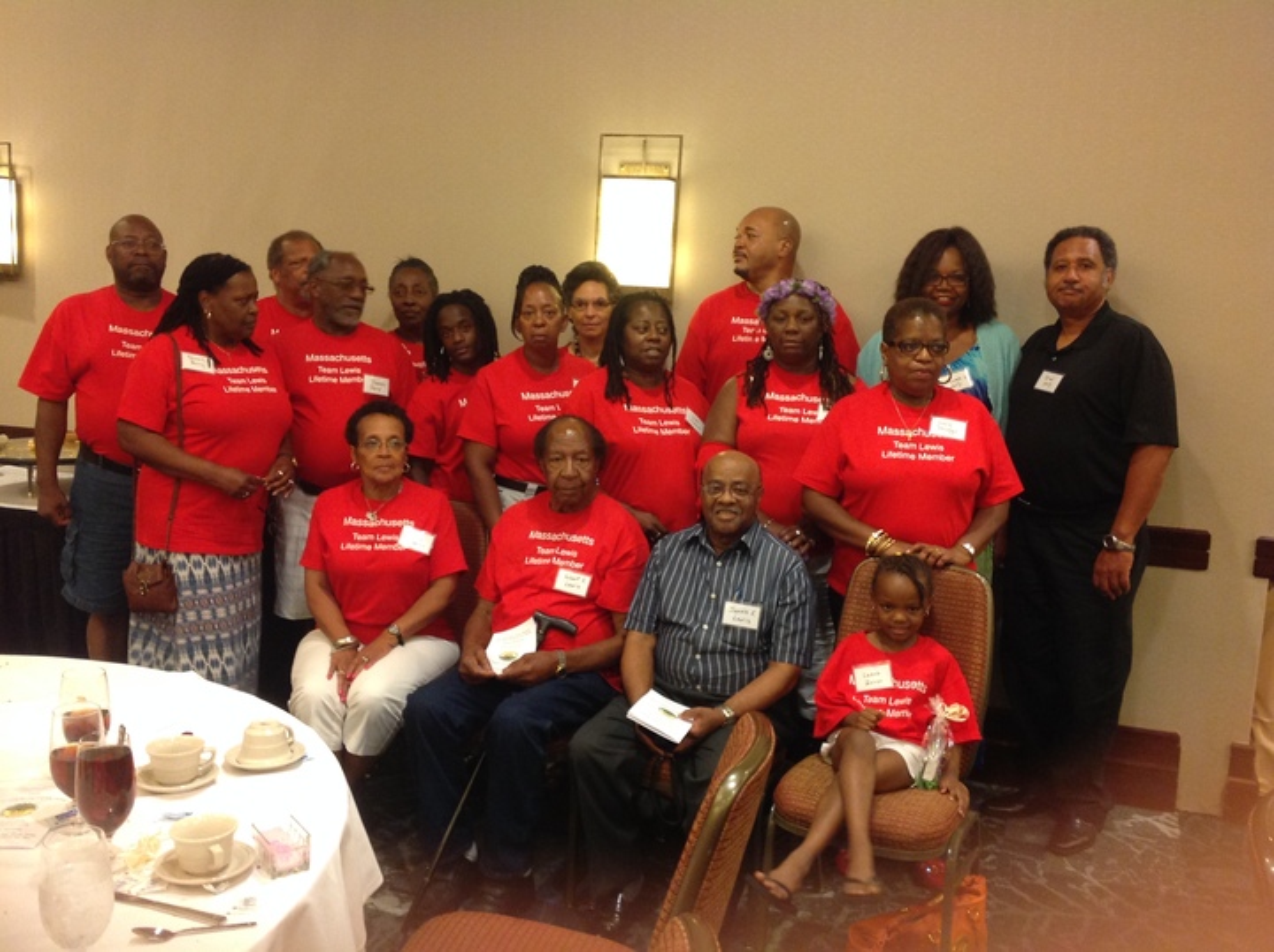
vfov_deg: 40.6
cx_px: 637
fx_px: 1286
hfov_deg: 52.7
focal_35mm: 35
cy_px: 476
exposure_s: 1/15
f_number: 2.4
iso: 200
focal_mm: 4.28
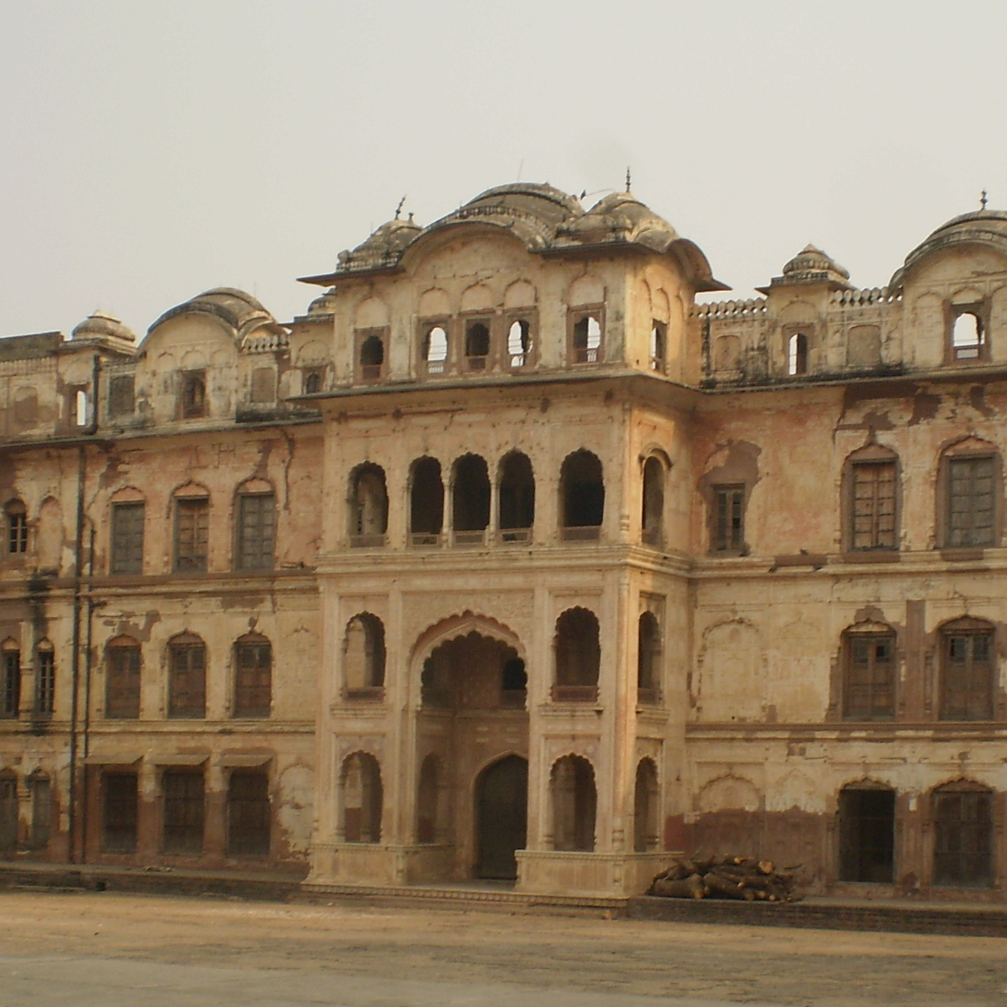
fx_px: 2205
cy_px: 588
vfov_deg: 25.7
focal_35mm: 67
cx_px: 638
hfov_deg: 25.6
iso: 64
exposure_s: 1/500
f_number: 4.6
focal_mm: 6.3
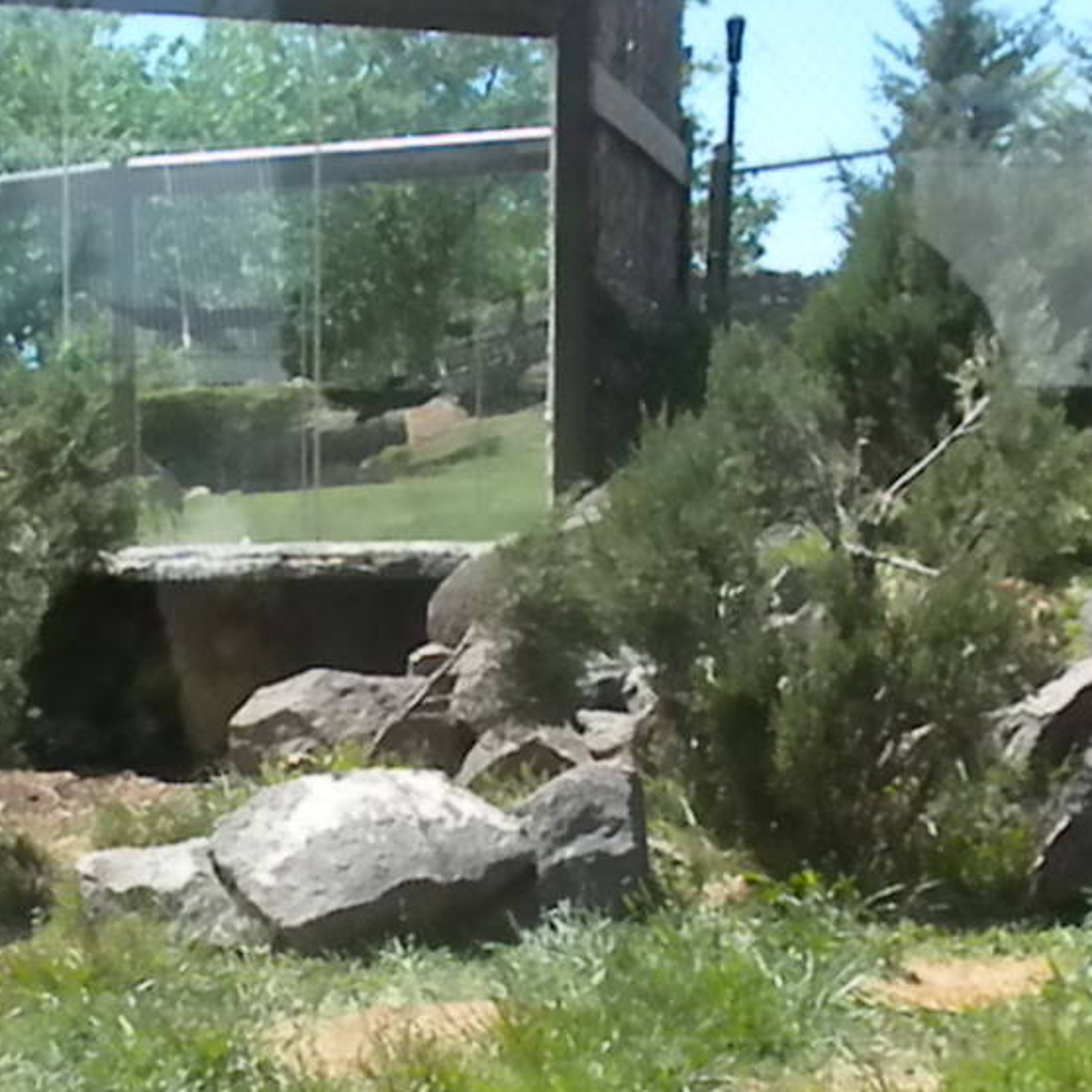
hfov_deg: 18.4
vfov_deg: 18.4
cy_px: 780
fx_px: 3355
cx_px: 300
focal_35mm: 94
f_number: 10
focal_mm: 6.6
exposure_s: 1/293
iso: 640
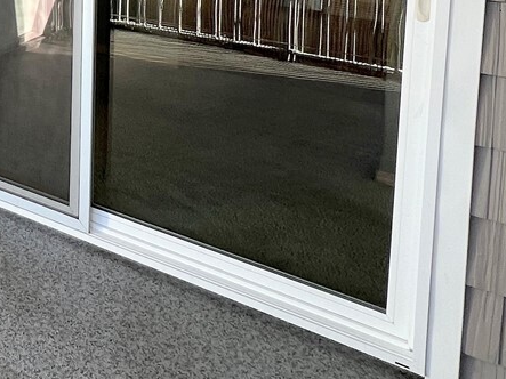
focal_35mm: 47
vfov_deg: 26.5
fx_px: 687
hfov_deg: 29.7
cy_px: -103
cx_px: -195
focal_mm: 1.57
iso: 32
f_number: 1.8
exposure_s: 1/140
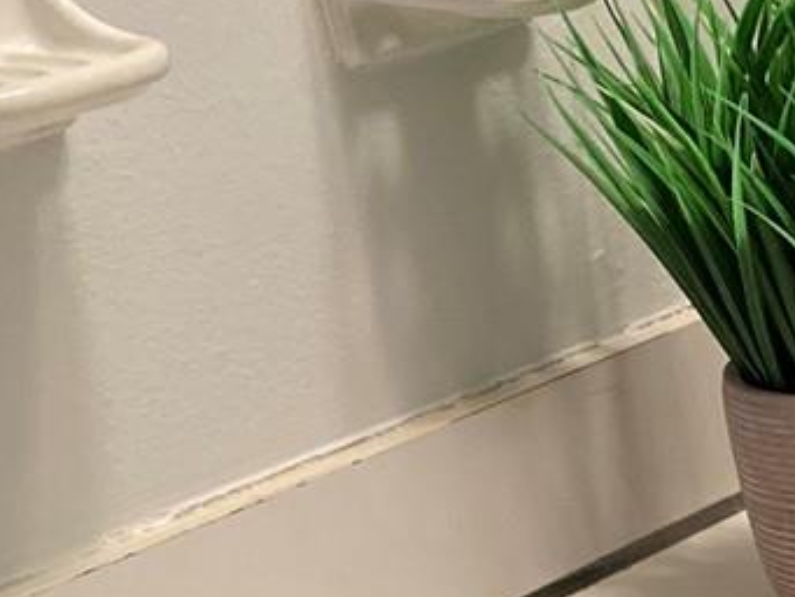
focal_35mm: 122
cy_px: 1052
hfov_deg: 13.5
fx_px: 2803
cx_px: 1658
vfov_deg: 11.3
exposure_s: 1/60
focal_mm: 4.25
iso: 250
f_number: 1.8
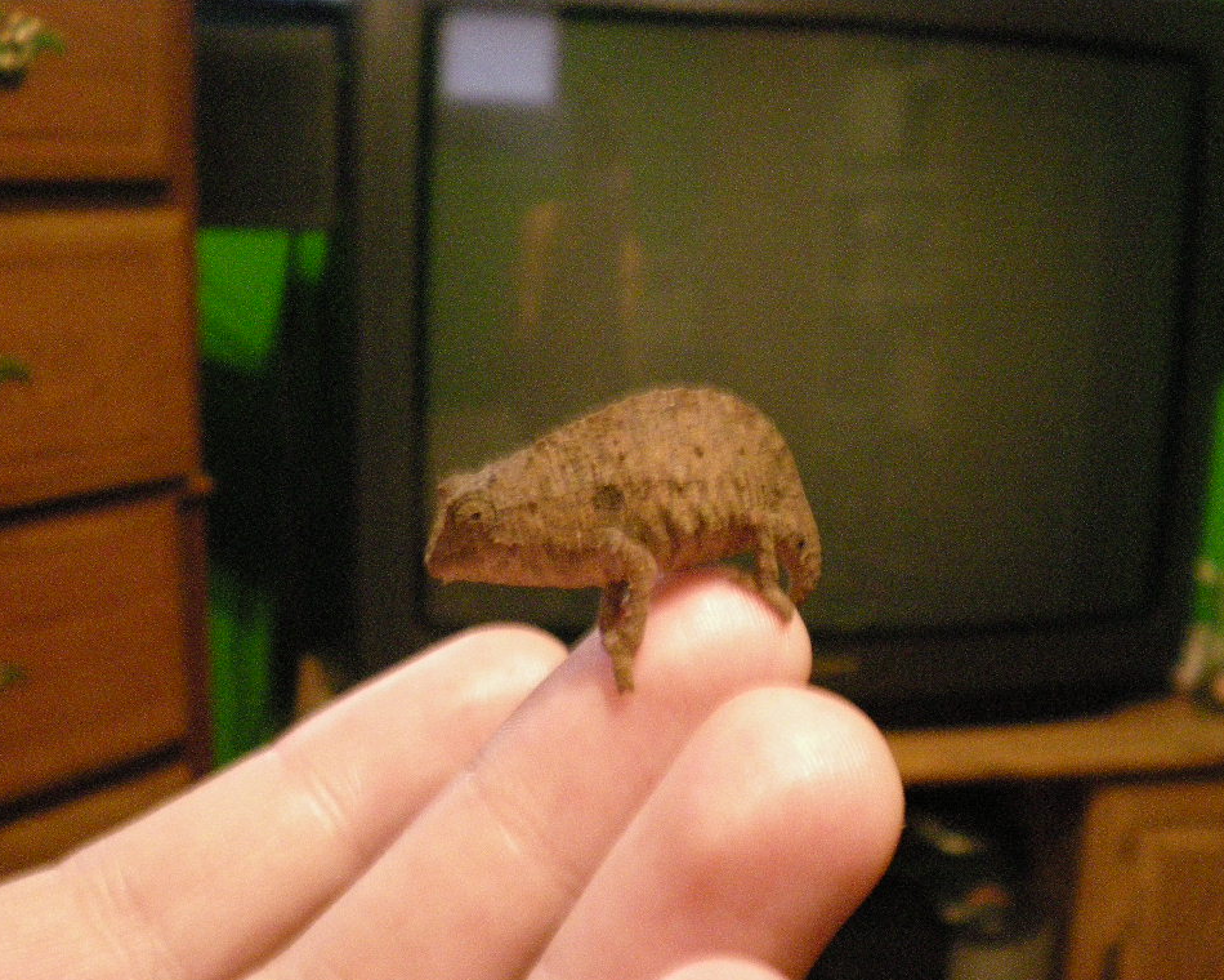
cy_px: 494
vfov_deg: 37.3
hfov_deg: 45.8
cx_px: 604
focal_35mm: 40
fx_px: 1449
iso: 747
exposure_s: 1/8
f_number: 3.1
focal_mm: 6.3
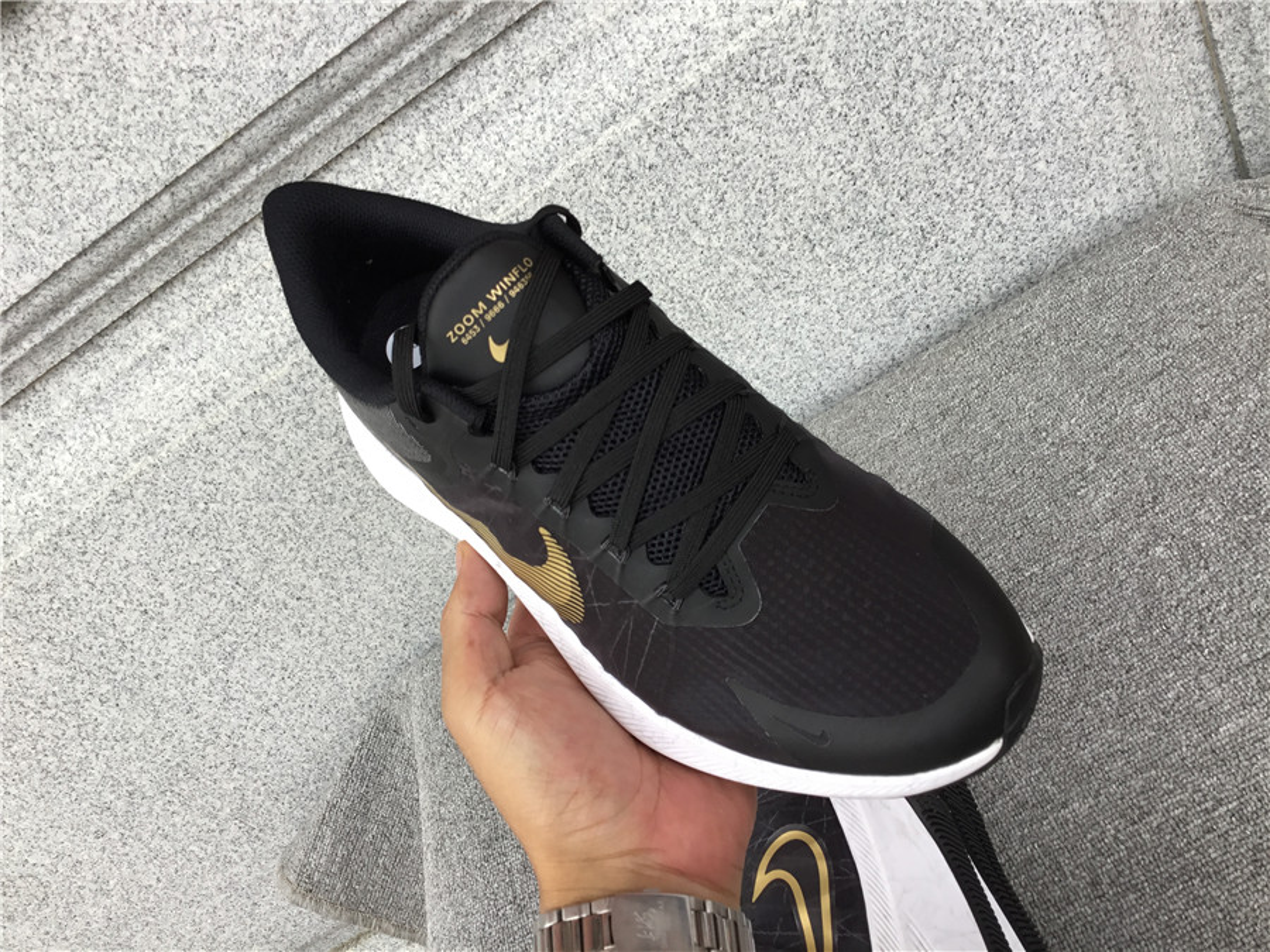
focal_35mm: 31
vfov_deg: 45.4
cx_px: 635
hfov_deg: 58.4
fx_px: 1137
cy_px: 476
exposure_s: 1/100
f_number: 2.4
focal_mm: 3.3
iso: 25
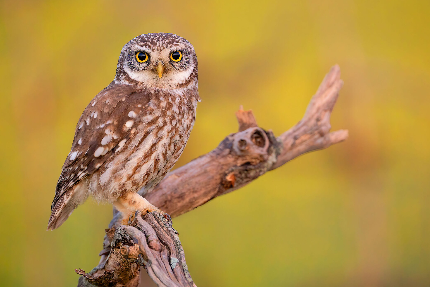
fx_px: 9901
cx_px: 215
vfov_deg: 1.7
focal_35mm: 829
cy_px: 144
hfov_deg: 2.5
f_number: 6.3
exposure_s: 1/30
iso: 1600
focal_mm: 553
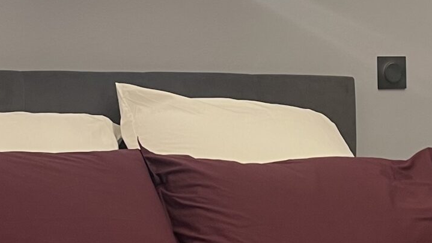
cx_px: 318
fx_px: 1111
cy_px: 22
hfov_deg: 21.8
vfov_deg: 12.4
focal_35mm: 97
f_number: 1.6
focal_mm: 5.1
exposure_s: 1/50
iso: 100
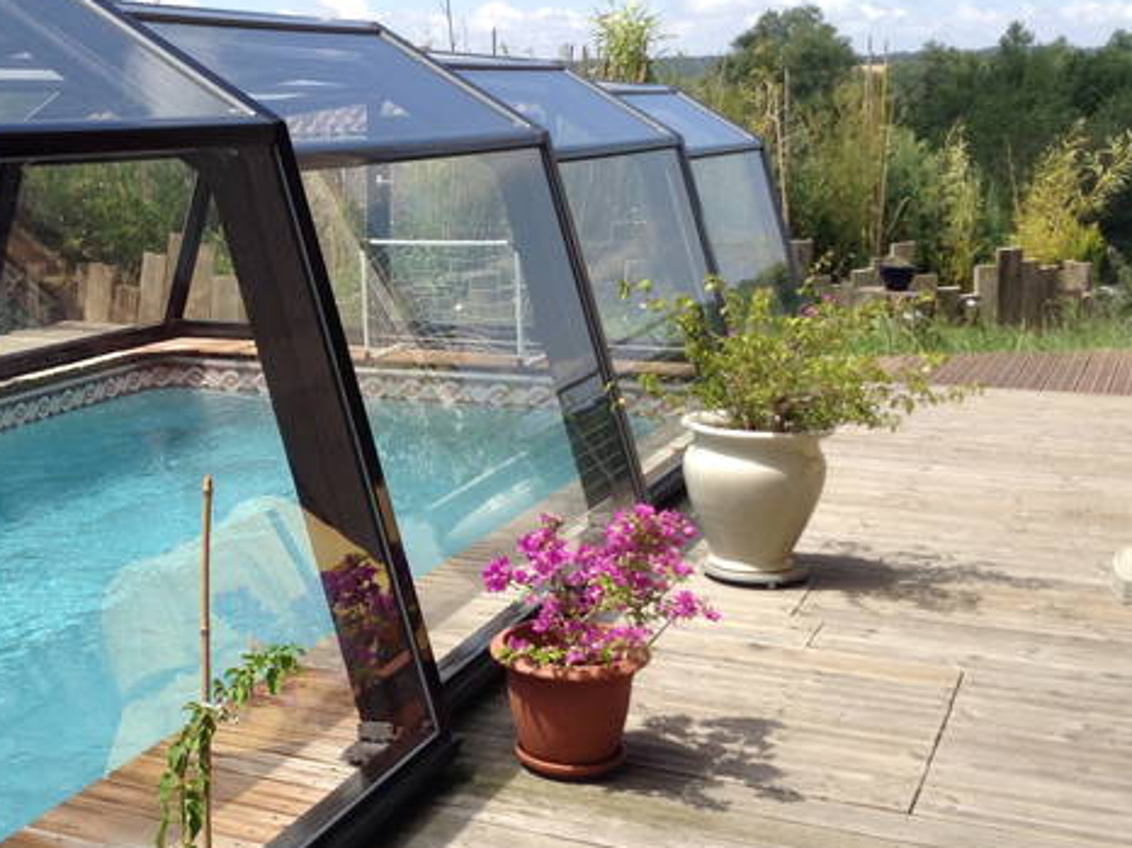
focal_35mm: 56
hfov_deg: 33.4
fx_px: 1830
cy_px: 396
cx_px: 226
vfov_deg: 26.1
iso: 32
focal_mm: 3.3
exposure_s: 1/982
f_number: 2.4
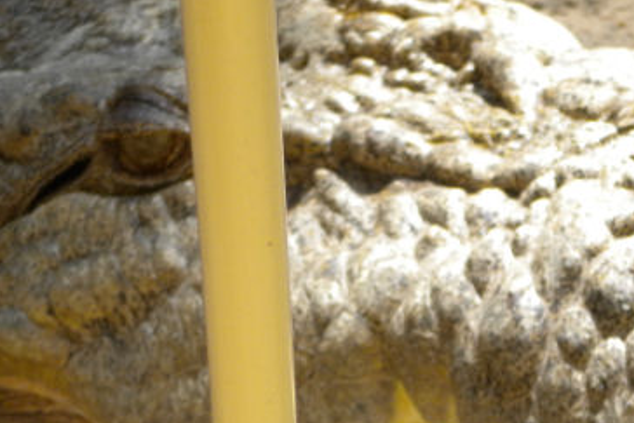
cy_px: 455
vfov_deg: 6.5
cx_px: 359
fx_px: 3700
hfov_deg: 9.8
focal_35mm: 210
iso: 244
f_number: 5.9
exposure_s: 1/443
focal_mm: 18.9
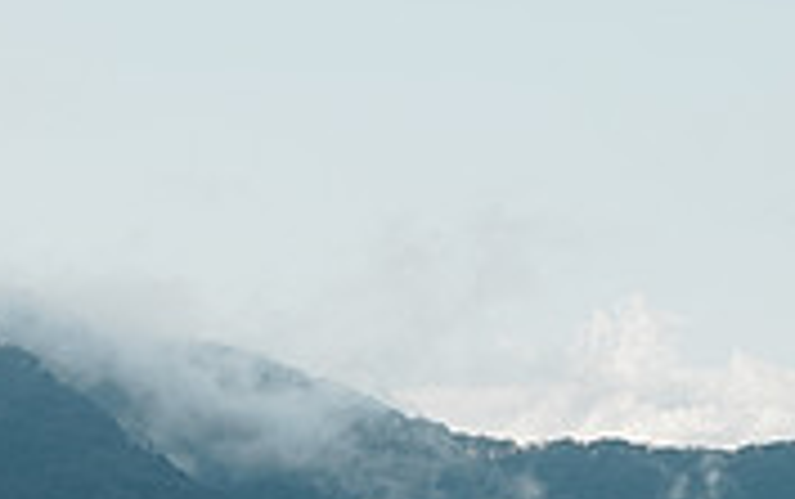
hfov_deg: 5.9
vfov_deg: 3.7
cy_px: 969
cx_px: -27
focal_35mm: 354
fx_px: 7677
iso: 320
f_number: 8
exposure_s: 1/500
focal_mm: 77
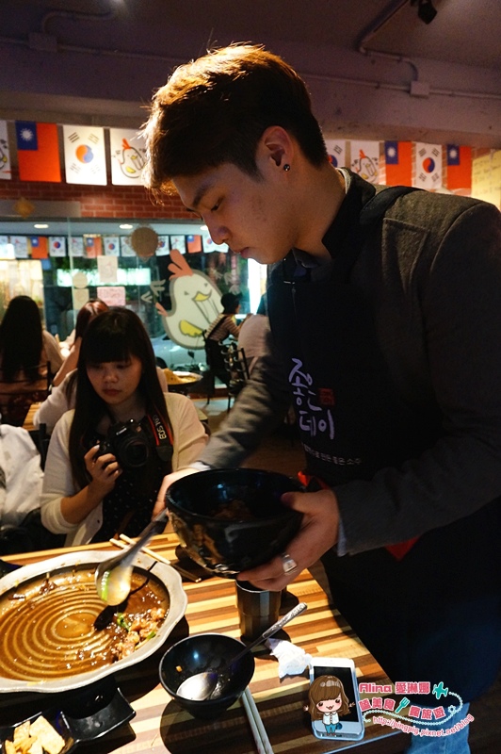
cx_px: 250
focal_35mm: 24
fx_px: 502
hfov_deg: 53.1
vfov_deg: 73.8
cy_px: 377
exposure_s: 1/25
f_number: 5
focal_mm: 16
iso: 3200
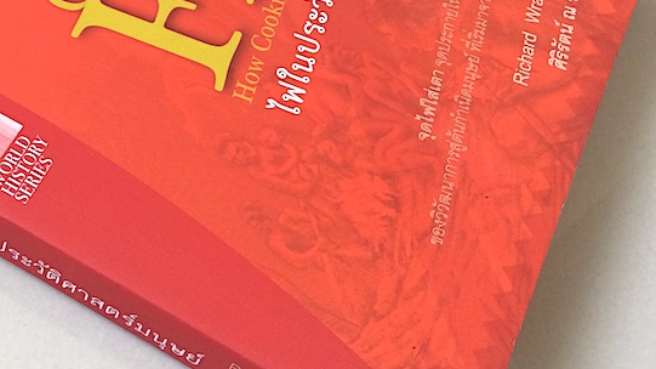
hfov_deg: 27.9
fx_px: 1269
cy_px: 24
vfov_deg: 16.3
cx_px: 72
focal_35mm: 73
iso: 40
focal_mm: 3.3
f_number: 2.4
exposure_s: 1/50
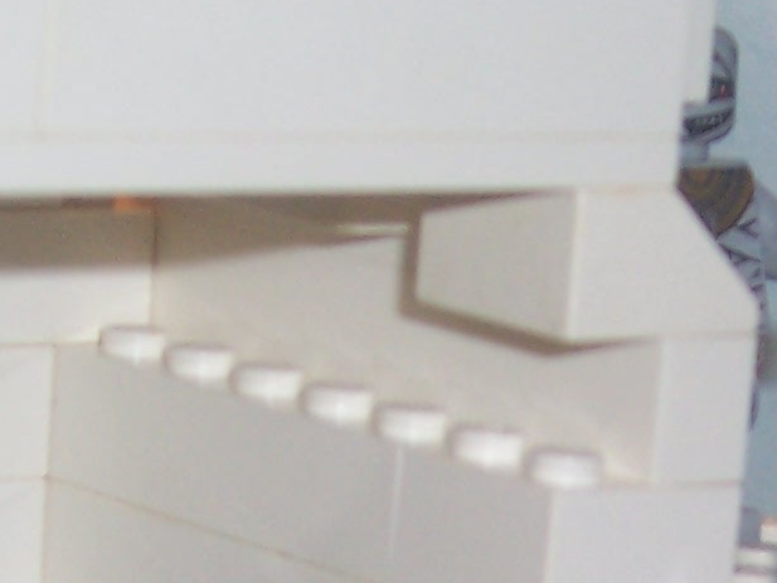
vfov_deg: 6.6
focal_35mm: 220
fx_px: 4939
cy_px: 1111
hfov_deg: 8.9
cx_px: 747
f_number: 3.4
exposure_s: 1/60
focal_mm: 8.6
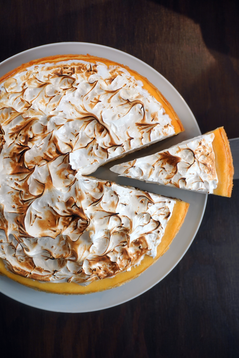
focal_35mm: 60
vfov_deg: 33.4
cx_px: 120
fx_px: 597
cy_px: 179
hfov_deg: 22.6
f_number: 5.6
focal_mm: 40
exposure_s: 1/80
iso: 250
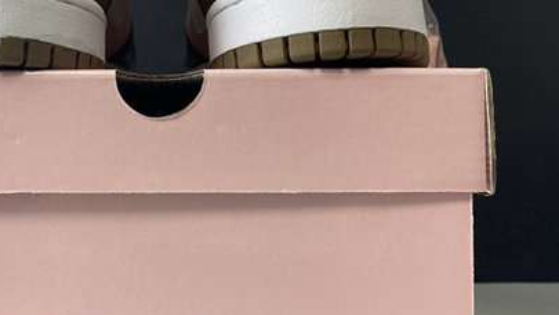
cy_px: 142
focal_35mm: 49
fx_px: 726
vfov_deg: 24.4
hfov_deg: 40.6
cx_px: 123
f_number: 1.8
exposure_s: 1/50
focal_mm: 4.25
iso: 64
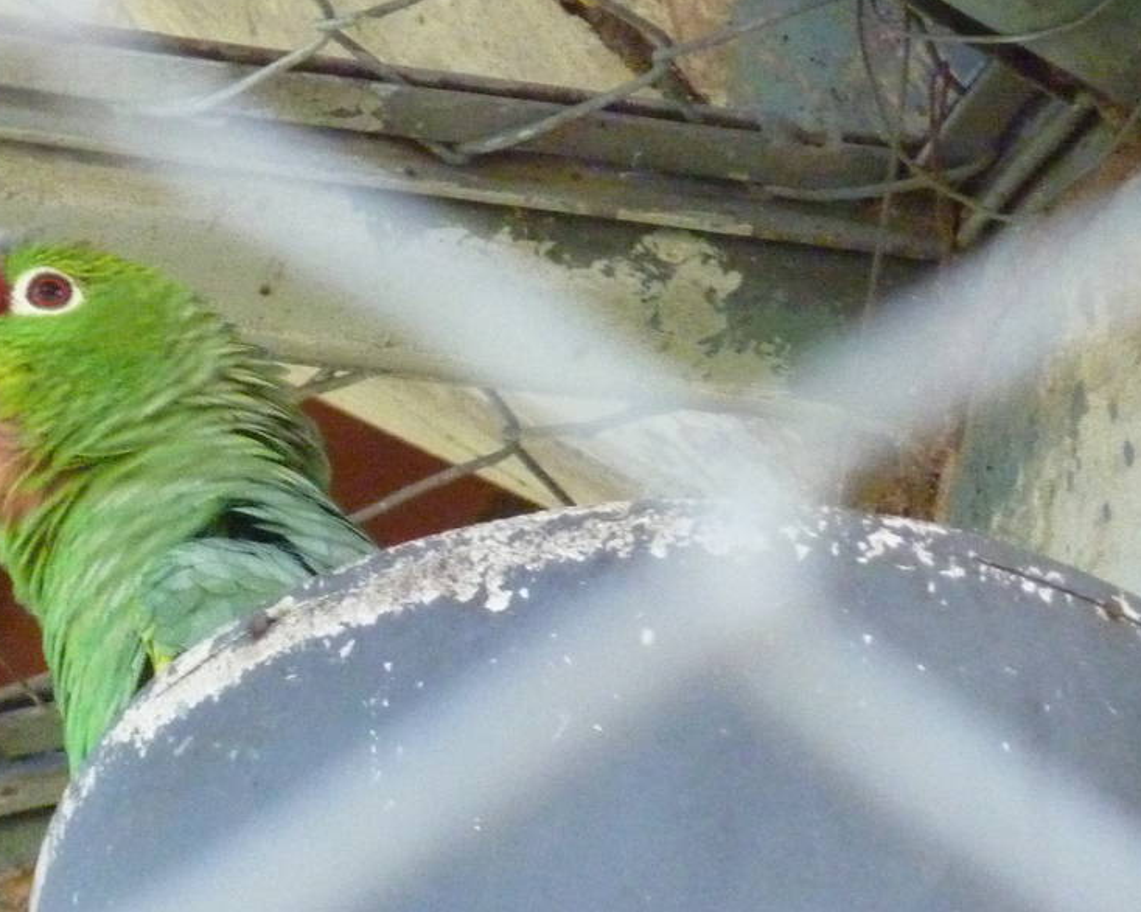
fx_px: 21542
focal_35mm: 638
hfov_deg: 3.0
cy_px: 640
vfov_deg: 2.4
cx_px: 79
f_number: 4.9
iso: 800
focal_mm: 49.2
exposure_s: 1/200
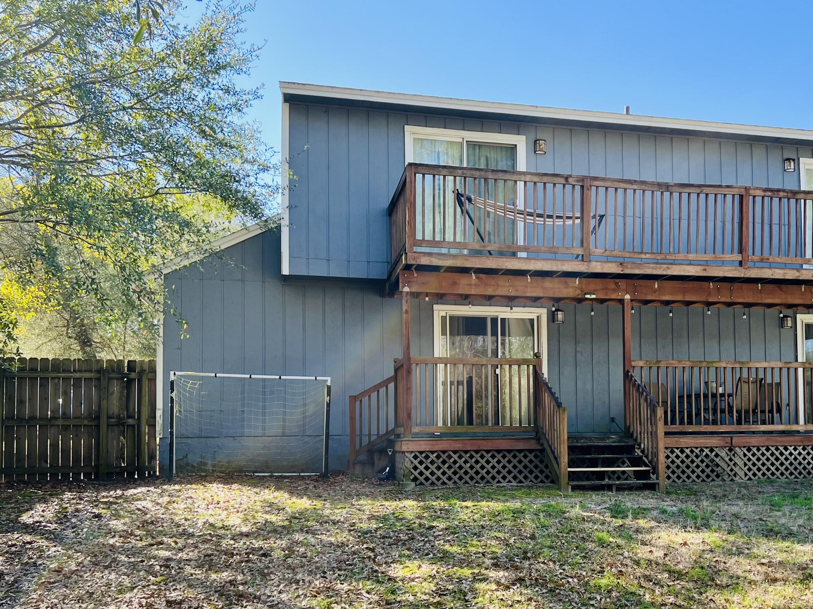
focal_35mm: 35
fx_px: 822
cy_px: 389
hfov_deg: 52.1
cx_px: 509
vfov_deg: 40.3
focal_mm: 5.7
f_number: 1.5
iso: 50
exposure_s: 1/495
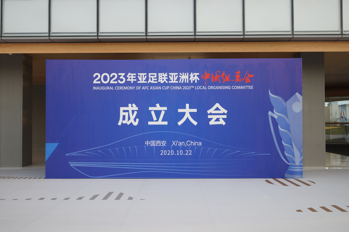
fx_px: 339
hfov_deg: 54.4
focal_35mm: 35
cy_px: 116
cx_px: 174
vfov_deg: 37.9
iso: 200
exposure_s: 1/100
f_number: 5.6
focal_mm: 35
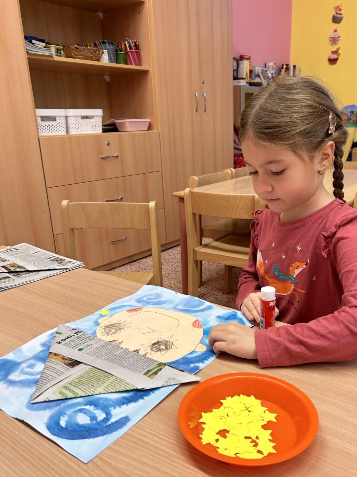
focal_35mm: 30
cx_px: 204
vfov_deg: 59.9
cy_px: 261
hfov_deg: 46.7
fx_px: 413
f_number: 1.5
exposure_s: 1/50
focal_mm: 5.7
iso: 80
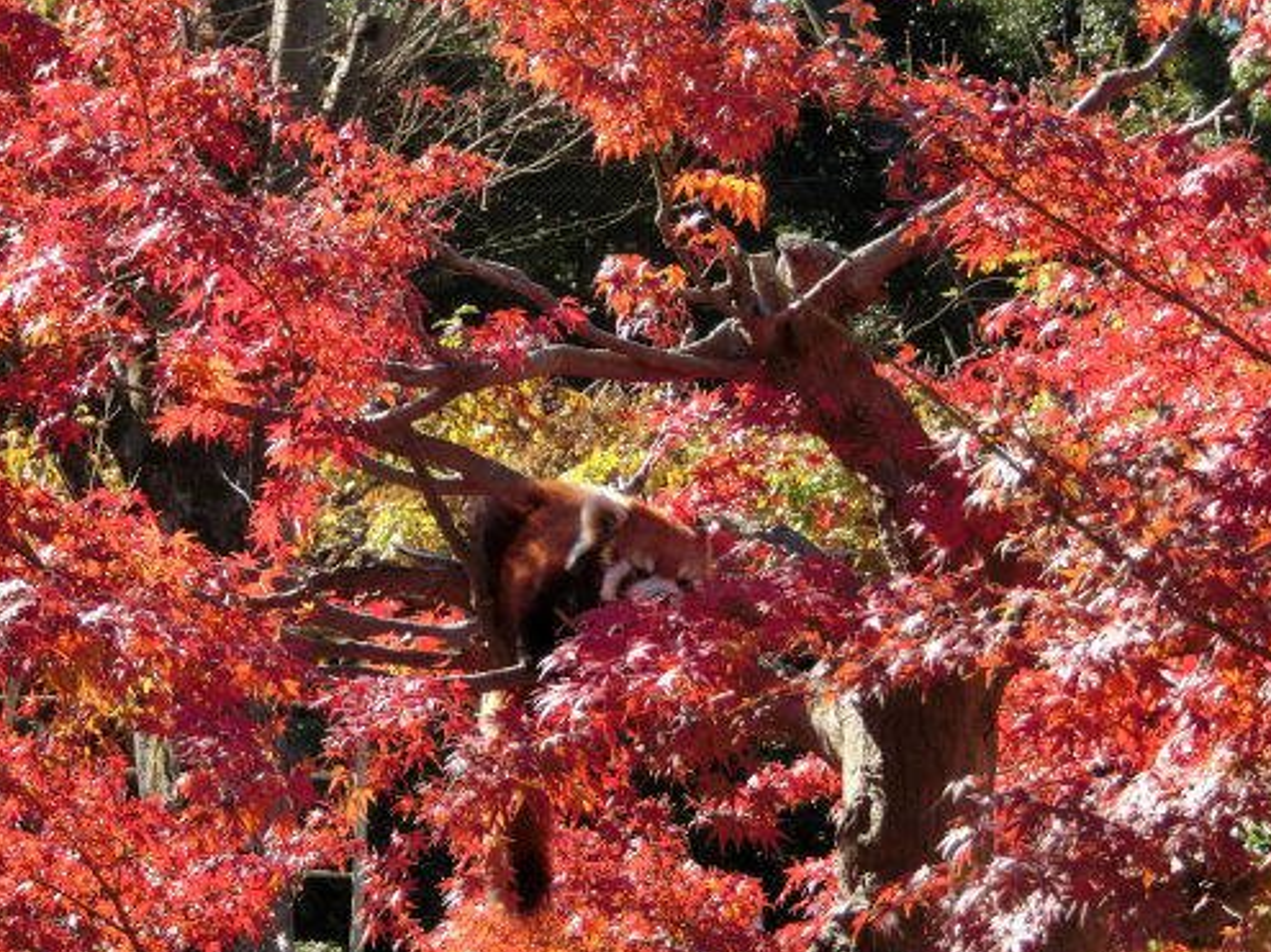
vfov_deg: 10.0
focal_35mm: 149
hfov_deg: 13.3
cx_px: 542
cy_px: 503
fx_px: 5470
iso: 80
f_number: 5.5
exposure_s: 1/125
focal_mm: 21.79
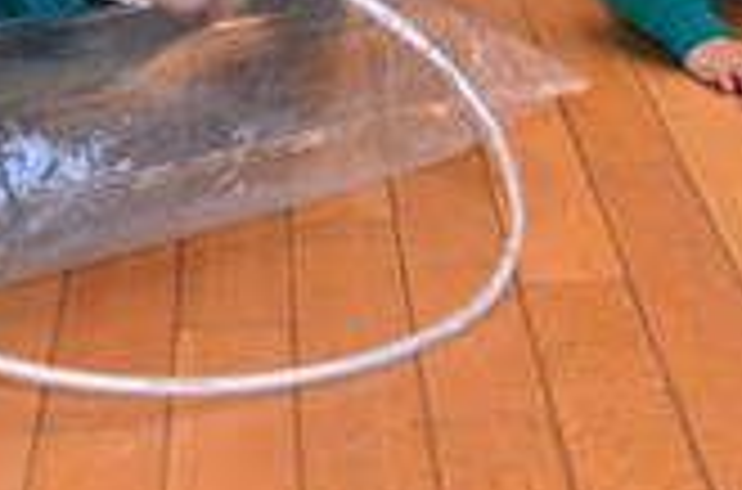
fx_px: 2425
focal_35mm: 118
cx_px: 679
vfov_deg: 11.2
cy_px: -173
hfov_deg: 17.1
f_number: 5
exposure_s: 1/250
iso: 3200
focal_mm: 26
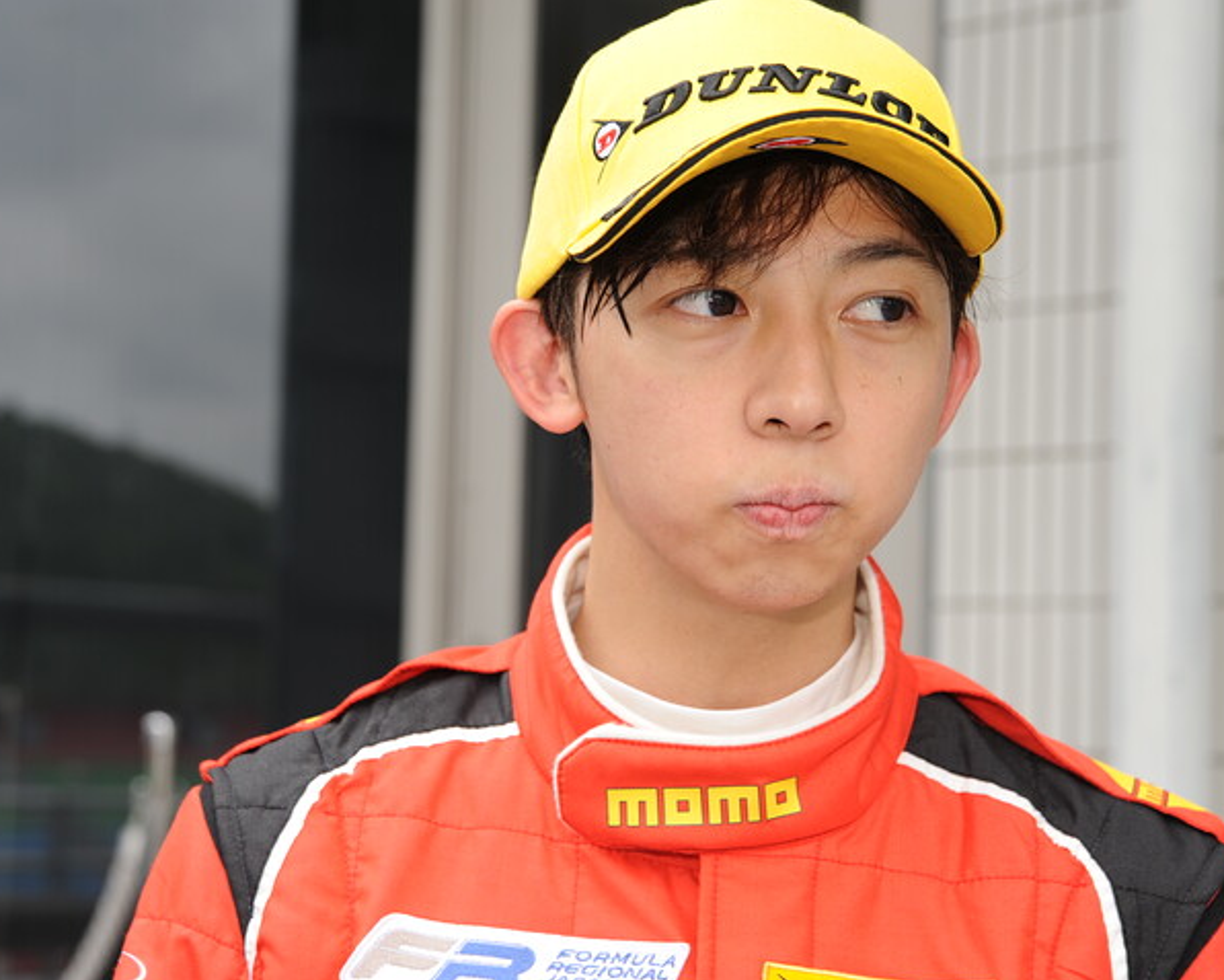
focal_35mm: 85
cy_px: 491
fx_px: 3080
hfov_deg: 22.5
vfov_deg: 18.1
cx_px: 577
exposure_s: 1/125
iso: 200
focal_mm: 75
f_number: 5.6
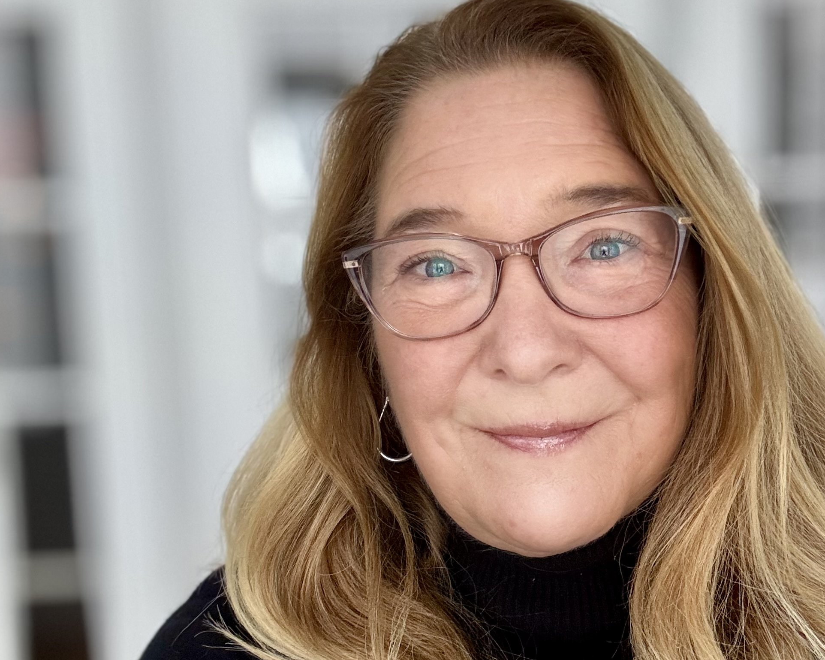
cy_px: 355
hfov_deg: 39.4
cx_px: 486
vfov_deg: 32.1
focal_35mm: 47
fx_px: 1148
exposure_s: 1/60
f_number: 1.9
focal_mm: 2.69
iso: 100
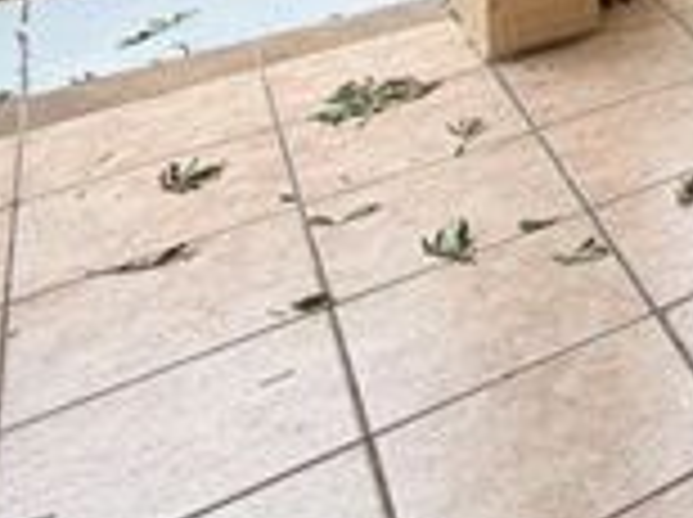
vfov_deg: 16.8
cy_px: -527
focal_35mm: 64
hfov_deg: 19.9
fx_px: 1279
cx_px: 1312
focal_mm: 2.22
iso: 50
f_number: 2.2
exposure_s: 1/301
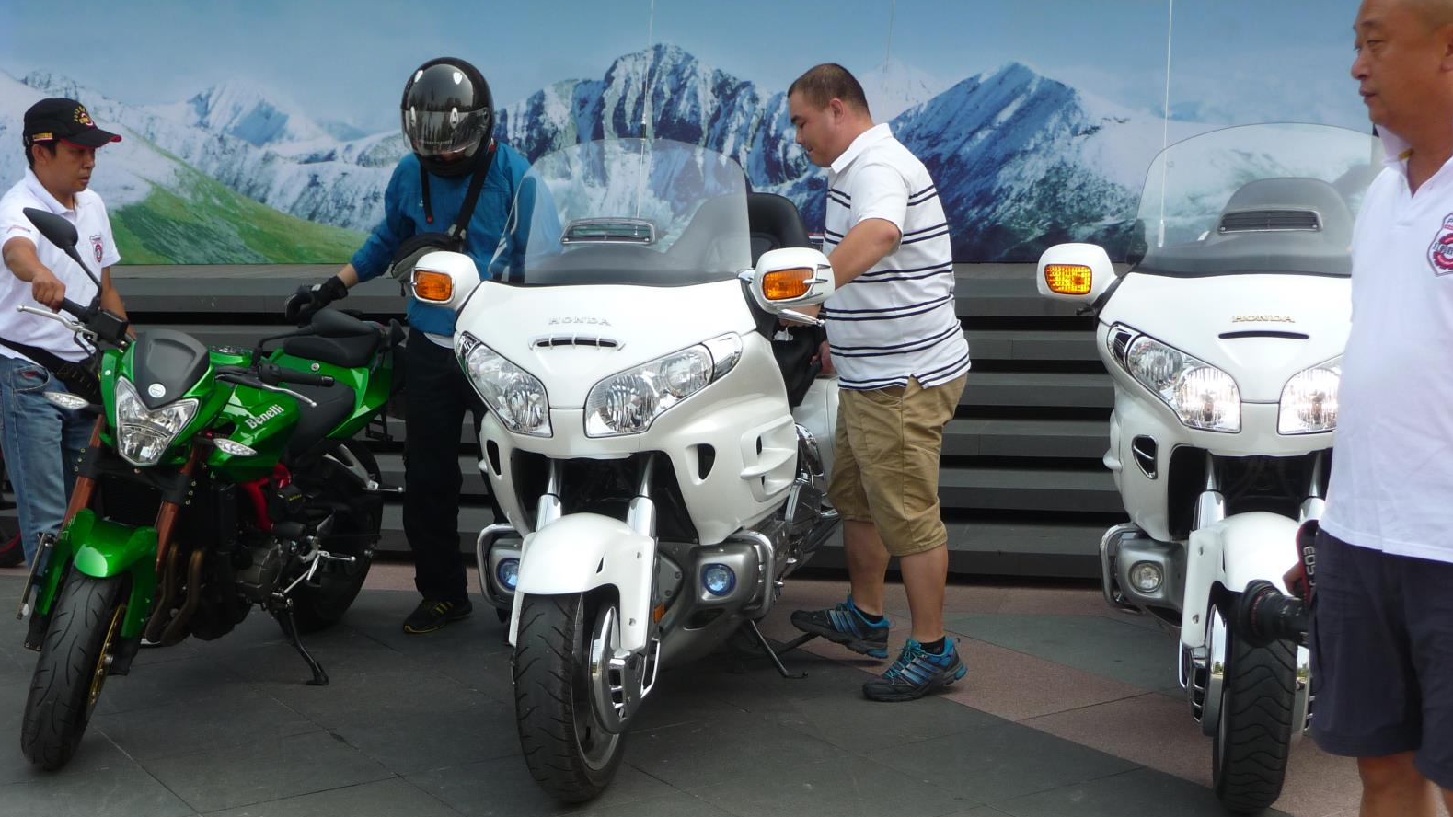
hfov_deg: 39.2
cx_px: 720
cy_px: 529
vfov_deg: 22.6
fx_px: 2042
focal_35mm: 53
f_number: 4.2
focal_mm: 8
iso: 100
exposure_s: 1/200
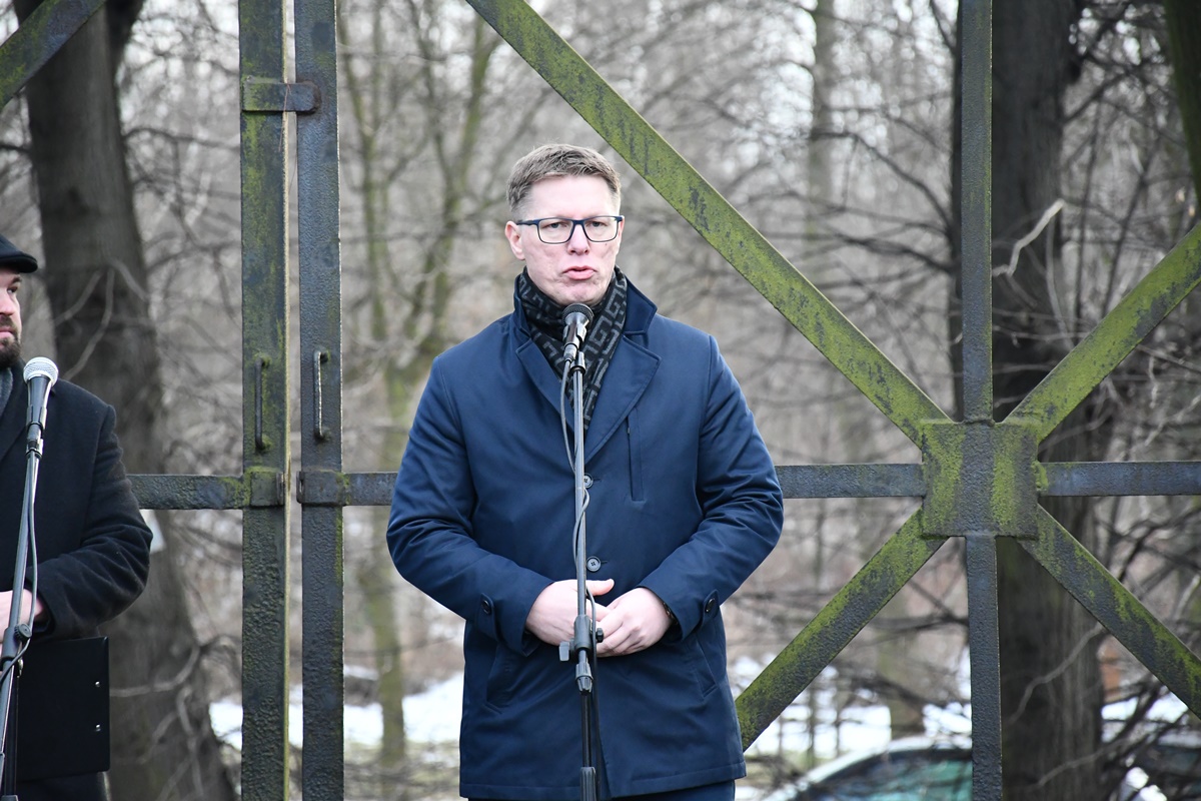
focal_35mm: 210
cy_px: 400
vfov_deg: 6.5
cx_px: 600
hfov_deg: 9.8
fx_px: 7005
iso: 2800
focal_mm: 140
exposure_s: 1/500
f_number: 5.6
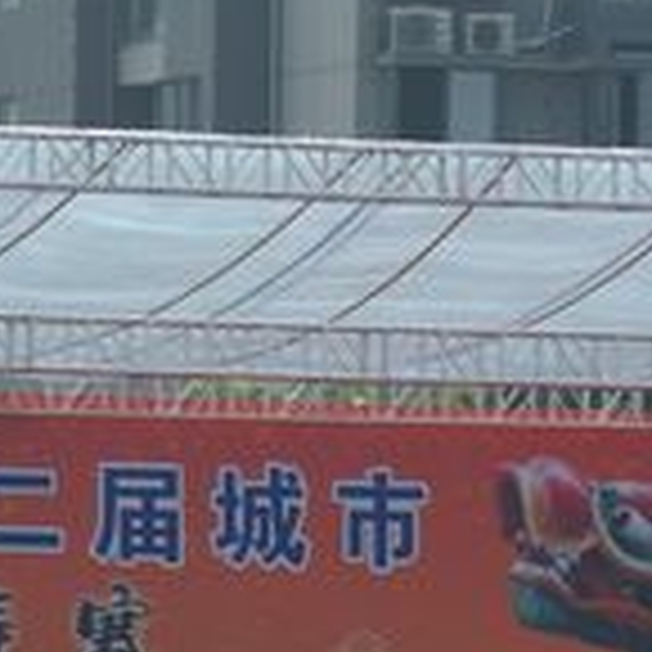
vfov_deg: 2.5
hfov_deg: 2.5
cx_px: 40
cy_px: 355
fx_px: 14981
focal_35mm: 703
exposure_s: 1/250
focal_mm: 100
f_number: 9
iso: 100
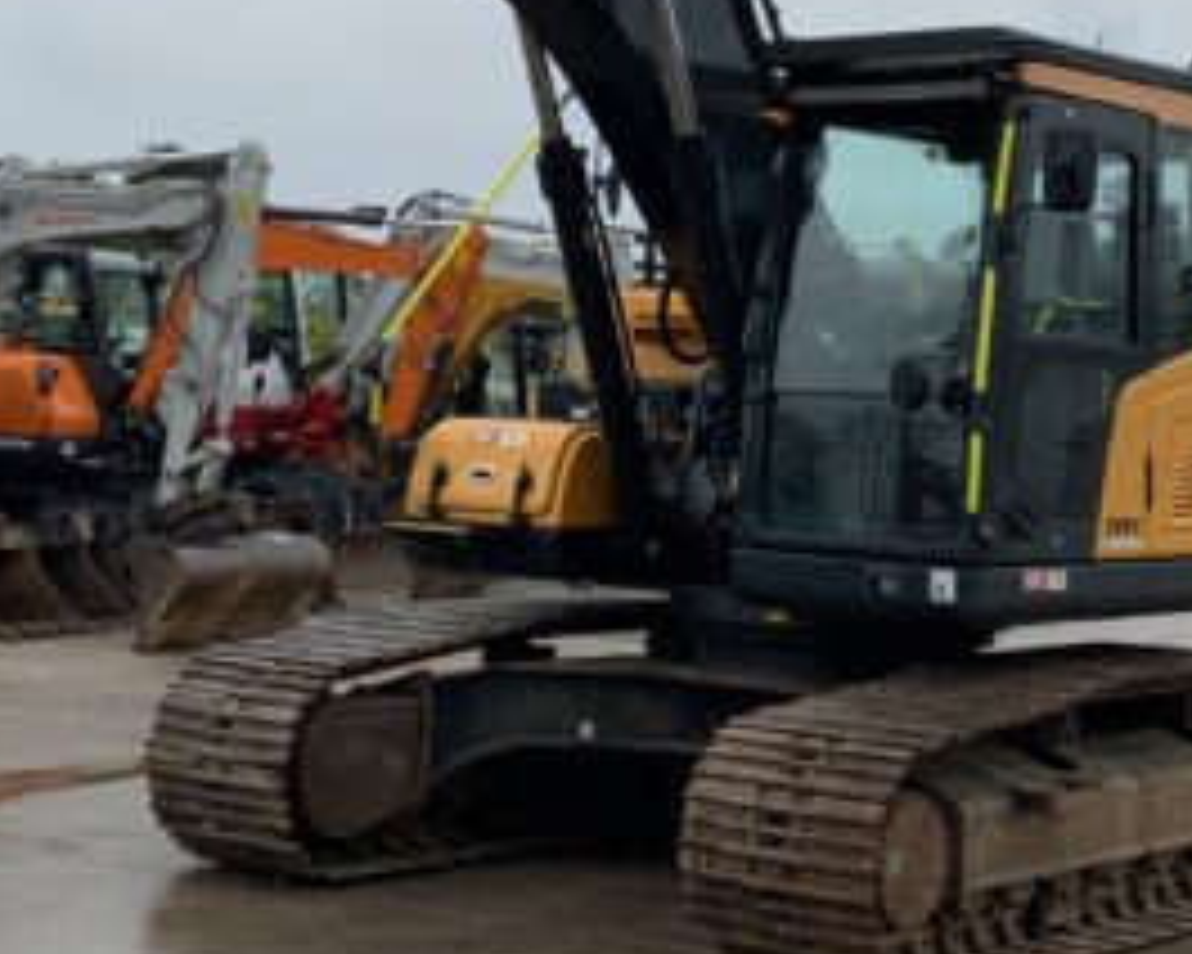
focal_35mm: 80
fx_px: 2822
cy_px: 124
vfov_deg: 18.9
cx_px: 486
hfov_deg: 23.8
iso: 16
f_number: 1.8
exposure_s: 1/929
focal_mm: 3
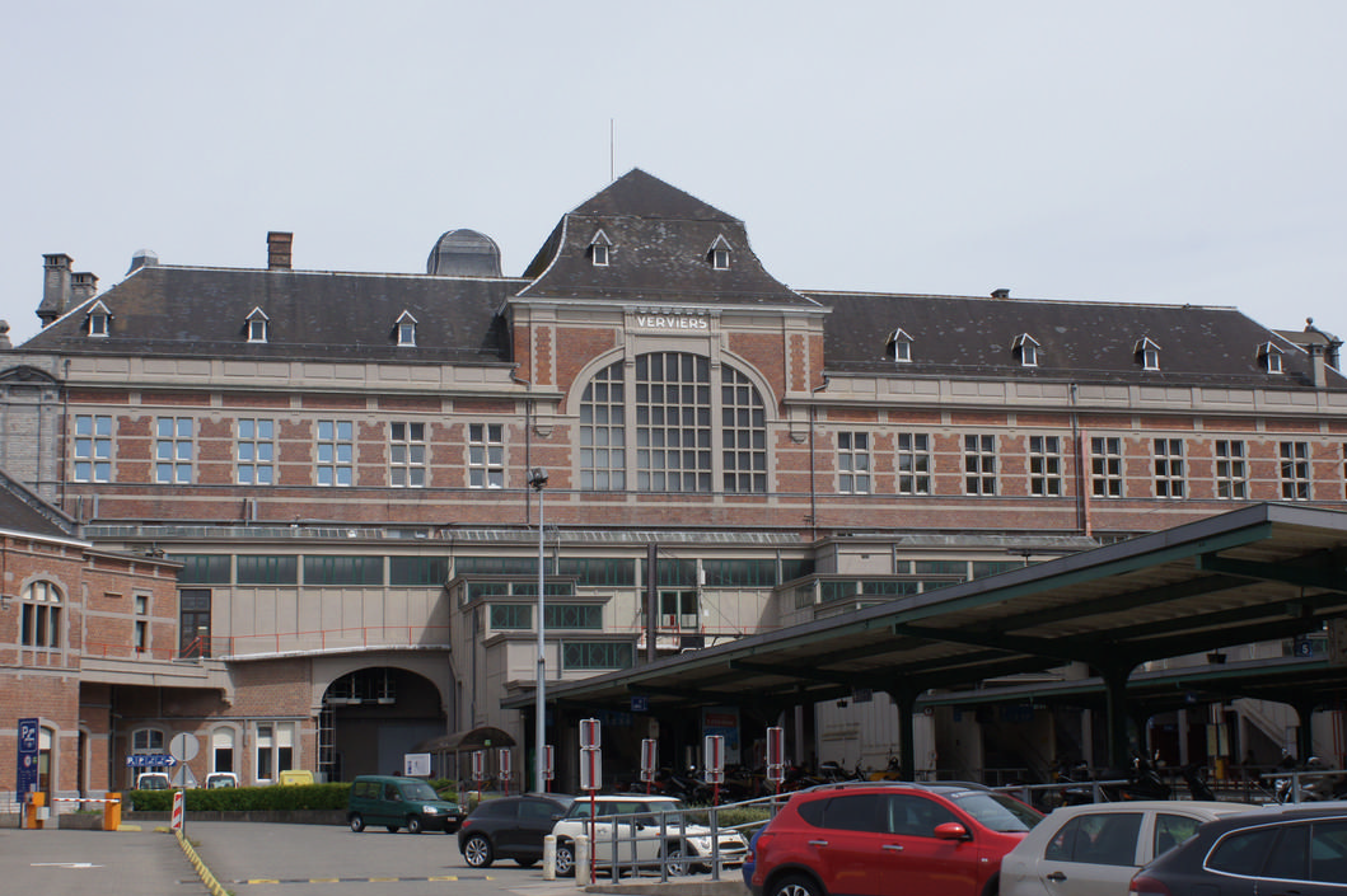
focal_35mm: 51
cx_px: 692
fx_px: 1907
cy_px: 454
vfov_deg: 26.5
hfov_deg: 38.9
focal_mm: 30
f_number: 10
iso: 200
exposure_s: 1/320
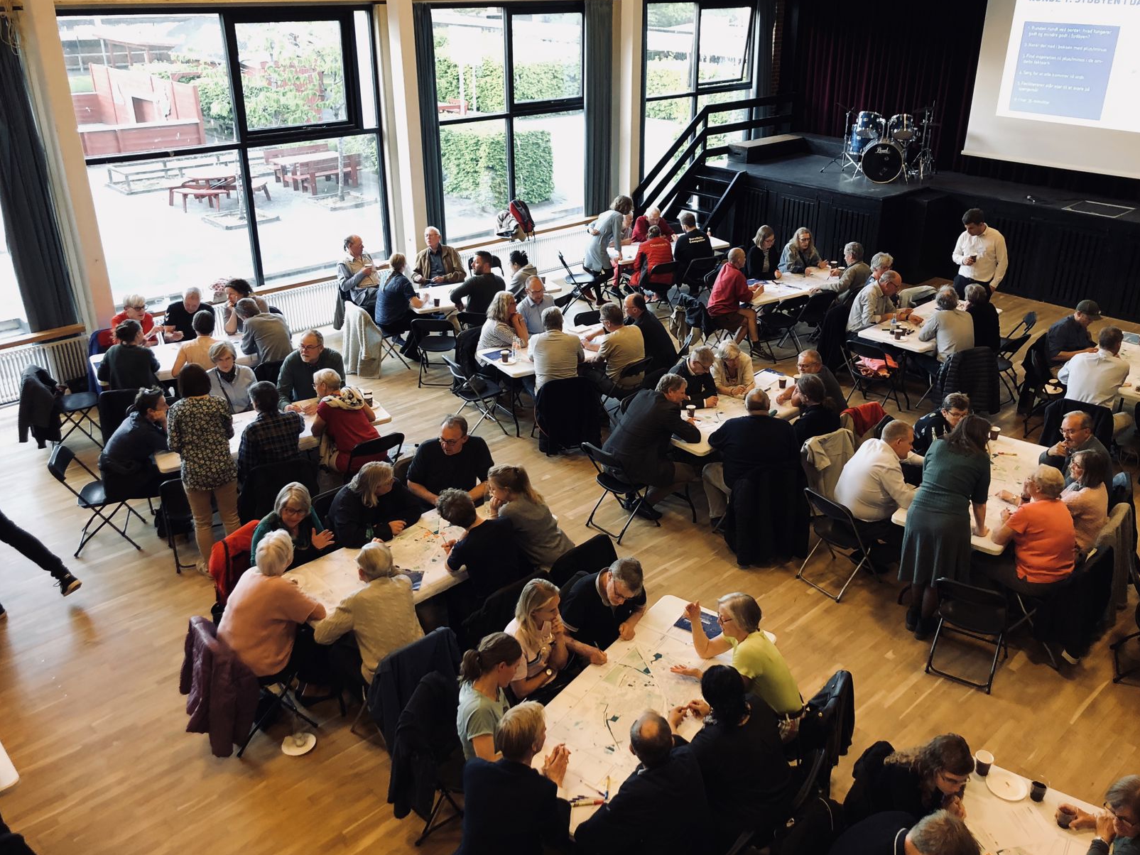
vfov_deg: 46.8
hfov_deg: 59.9
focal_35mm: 30
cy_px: 405
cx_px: 609
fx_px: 988
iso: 40
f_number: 1.8
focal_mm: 3.99
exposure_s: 1/16
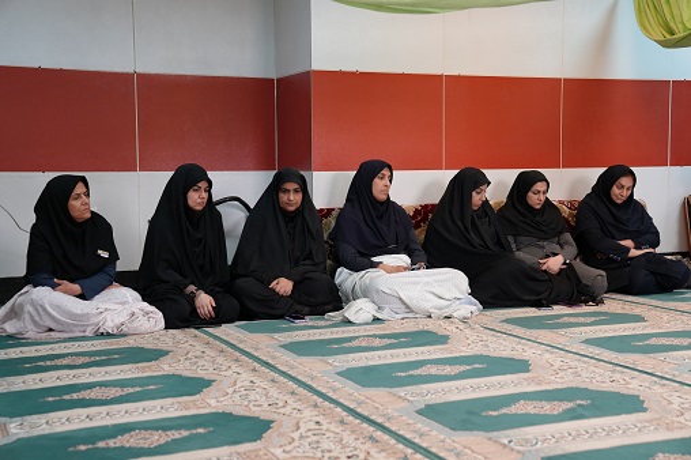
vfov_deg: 27.0
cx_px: 346
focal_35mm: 50
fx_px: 959
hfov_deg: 39.6
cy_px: 230
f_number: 4
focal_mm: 50
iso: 2000
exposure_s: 1/160
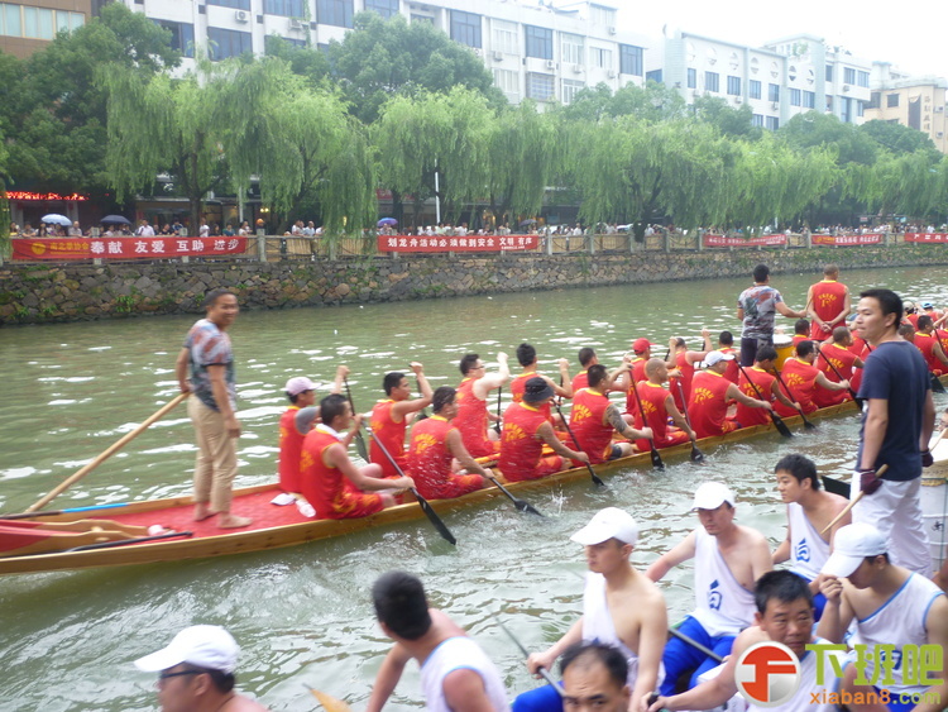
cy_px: 356
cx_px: 474
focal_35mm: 30
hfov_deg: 59.9
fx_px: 822
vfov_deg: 46.8
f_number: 3.3
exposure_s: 1/50
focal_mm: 5.3
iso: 80
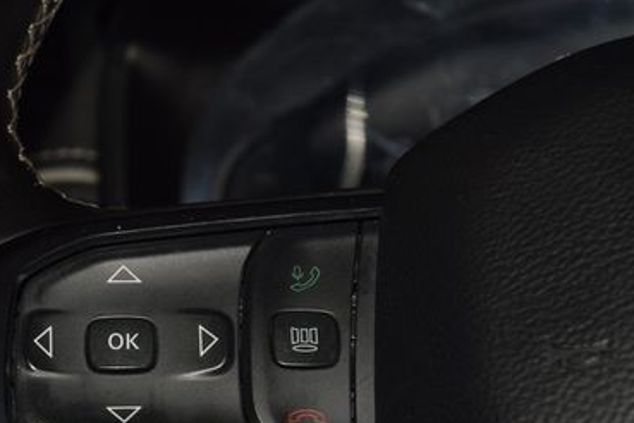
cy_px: 345
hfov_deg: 11.3
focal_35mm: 182
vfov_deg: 7.5
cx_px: 127
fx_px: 3205
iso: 100
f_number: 8
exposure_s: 1/125
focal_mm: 70
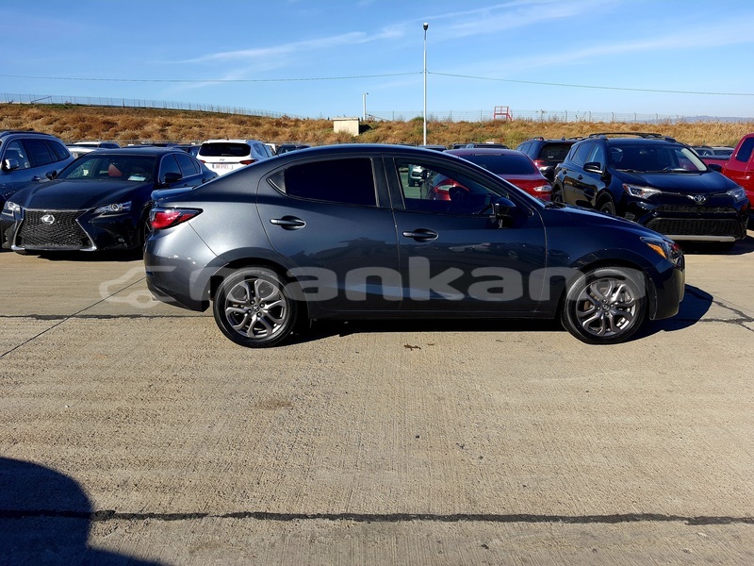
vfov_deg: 53.1
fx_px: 566
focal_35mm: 26
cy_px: 283
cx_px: 377
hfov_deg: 67.3
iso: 50
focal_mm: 4.32
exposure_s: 1/2000
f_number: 1.7
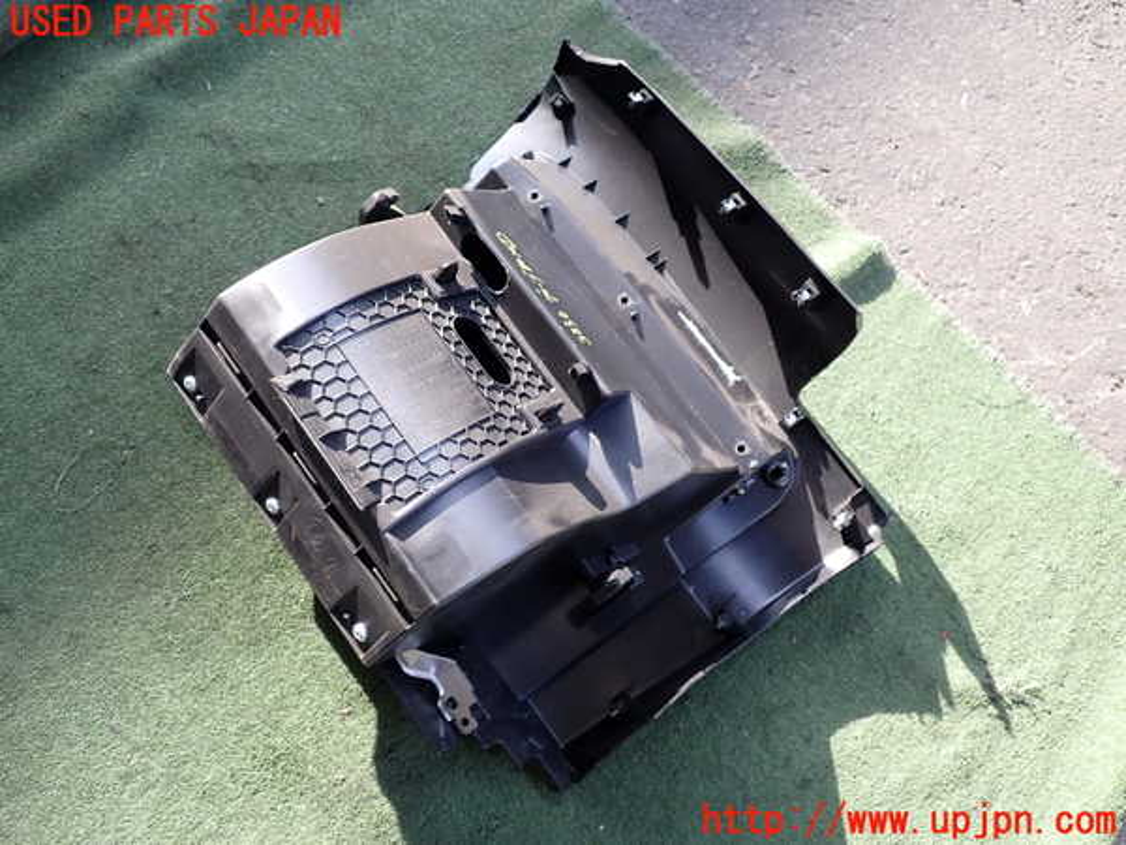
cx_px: 563
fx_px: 976
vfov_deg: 46.8
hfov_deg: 60.0
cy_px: 422
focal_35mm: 30
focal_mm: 5.4
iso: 100
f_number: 2.3
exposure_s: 1/160
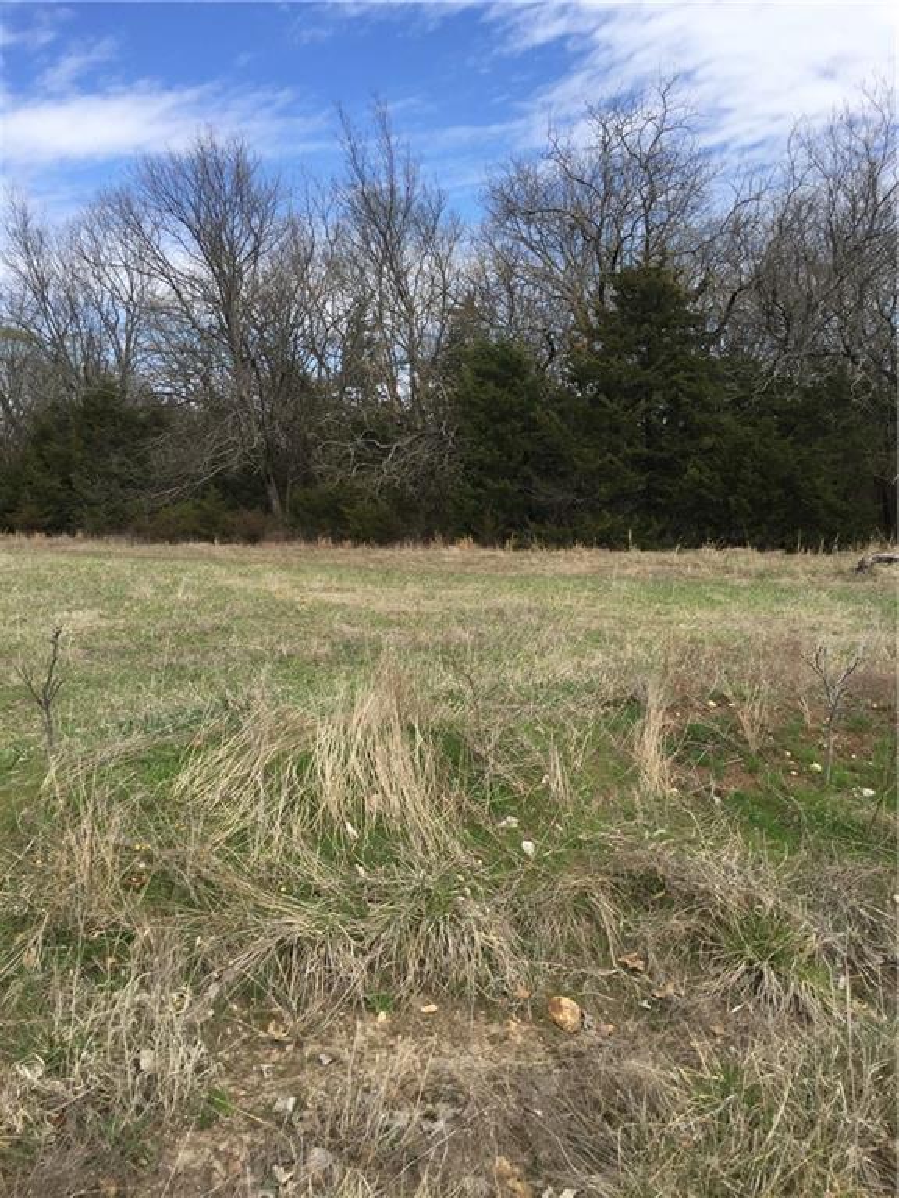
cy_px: 599
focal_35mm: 29
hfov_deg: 48.2
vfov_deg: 61.7
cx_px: 450
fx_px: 1004
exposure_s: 1/1364
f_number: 2.2
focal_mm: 4.15
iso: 32
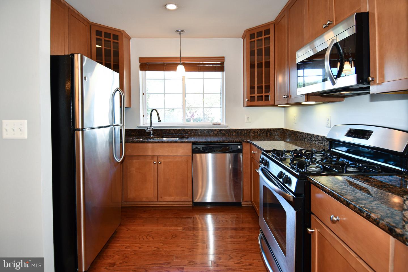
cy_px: 136
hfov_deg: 90.0
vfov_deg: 67.4
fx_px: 204
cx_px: 204
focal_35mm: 18
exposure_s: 1/60
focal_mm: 12
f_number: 4
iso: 320
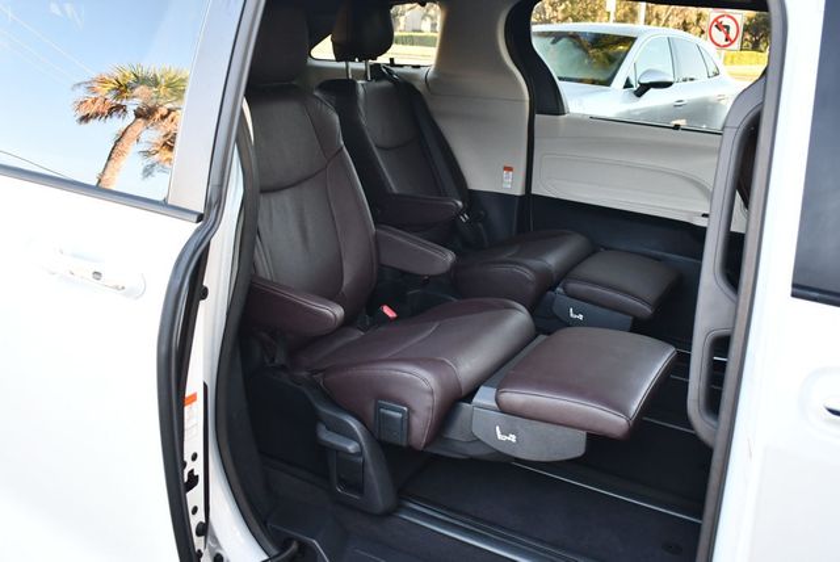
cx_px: 420
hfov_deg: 53.1
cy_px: 281
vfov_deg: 36.9
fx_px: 841
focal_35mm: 36
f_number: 3.5
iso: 800
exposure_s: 1/250
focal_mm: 18
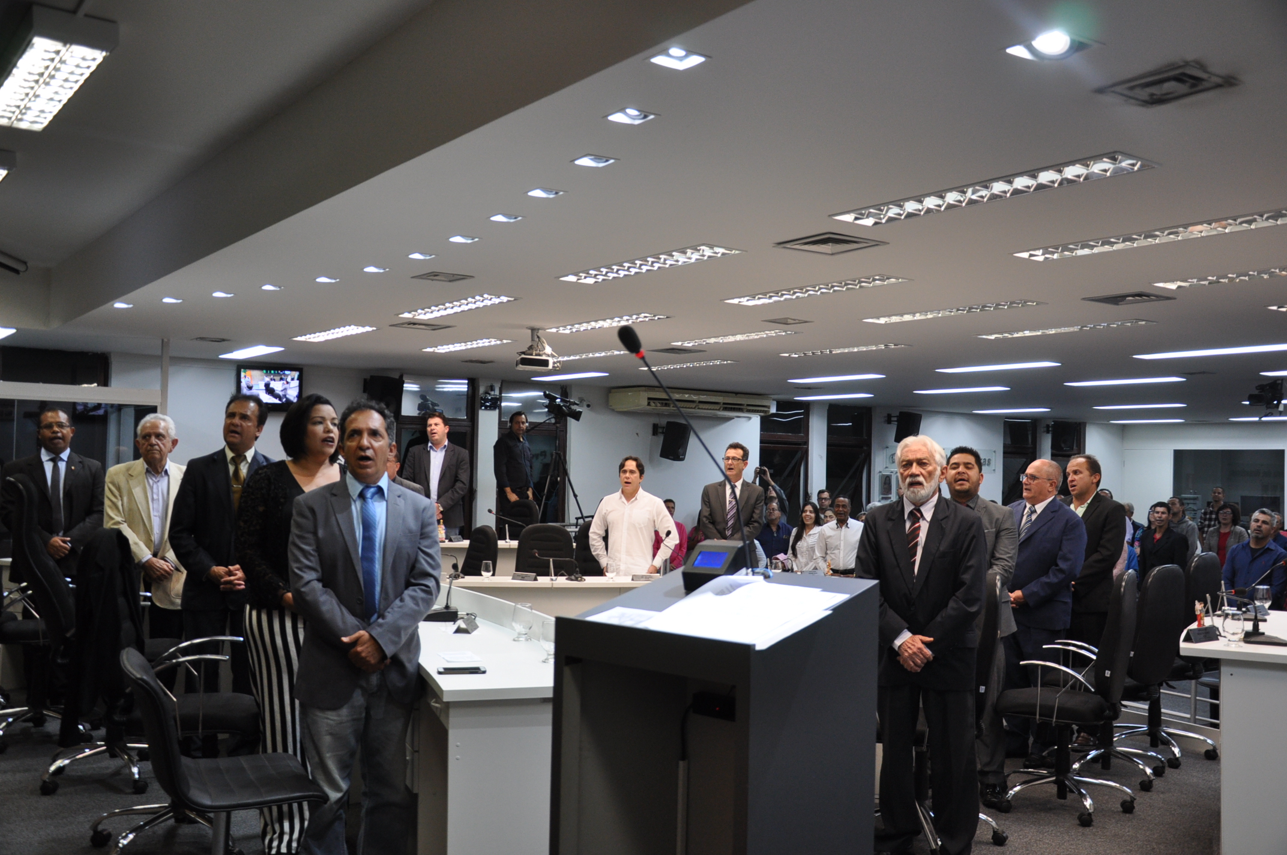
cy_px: 428
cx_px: 644
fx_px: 1178
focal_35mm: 33
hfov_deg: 57.3
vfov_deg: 39.9
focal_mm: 22
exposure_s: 1/80
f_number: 4.5
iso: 640
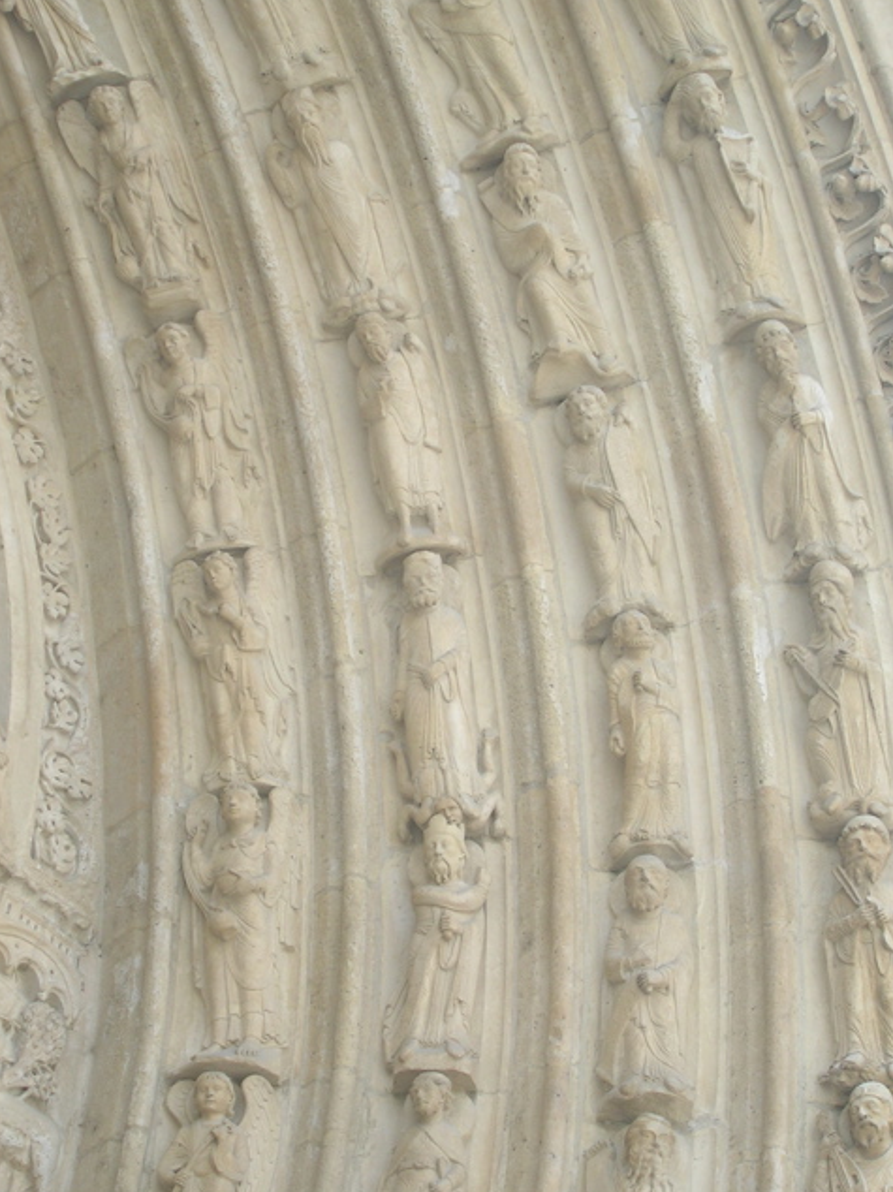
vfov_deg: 18.6
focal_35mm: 106
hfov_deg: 14.0
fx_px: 3648
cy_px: 598
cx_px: 446
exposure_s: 1/97.7
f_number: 4.9
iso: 50
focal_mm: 16.2
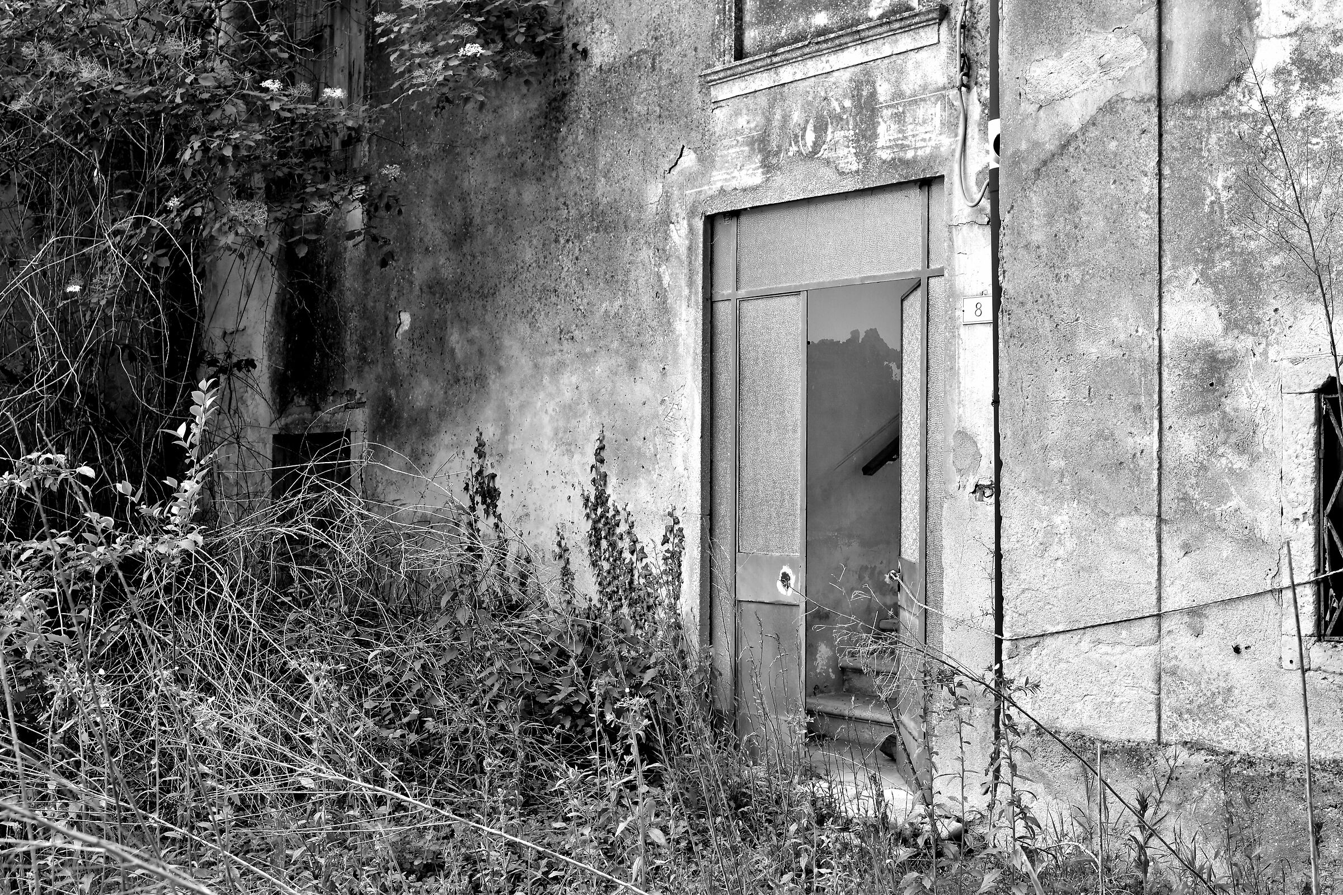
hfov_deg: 51.3
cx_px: 672
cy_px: 448
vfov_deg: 35.5
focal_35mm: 38
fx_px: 1399
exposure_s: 1/60
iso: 320
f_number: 7.1
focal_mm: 25
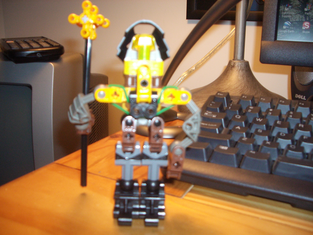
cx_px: 156
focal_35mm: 35
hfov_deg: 52.6
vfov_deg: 40.7
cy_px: 118
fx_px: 316
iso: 200
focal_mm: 5.8
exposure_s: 1/60
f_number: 2.6
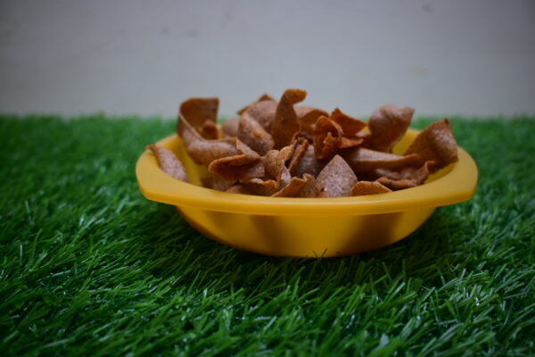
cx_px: 268
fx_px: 446
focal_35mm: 30
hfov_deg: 61.9
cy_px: 178
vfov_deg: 43.6
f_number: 3.8
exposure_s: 1/25
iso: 500
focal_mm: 20
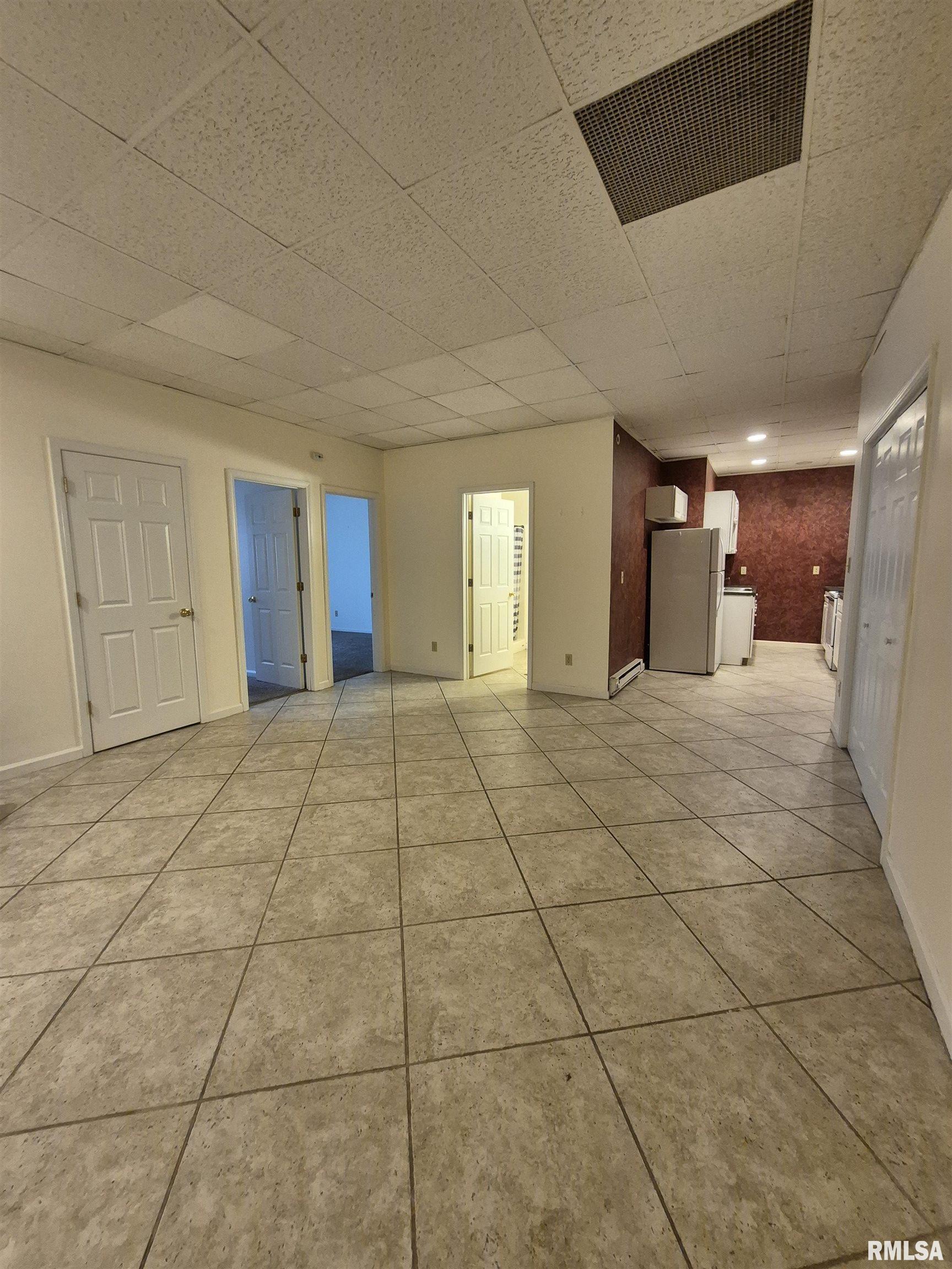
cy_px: 634
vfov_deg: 106.2
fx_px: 477
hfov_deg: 89.9
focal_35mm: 13
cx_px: 476
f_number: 2.2
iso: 500
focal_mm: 1.74
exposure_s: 1/60
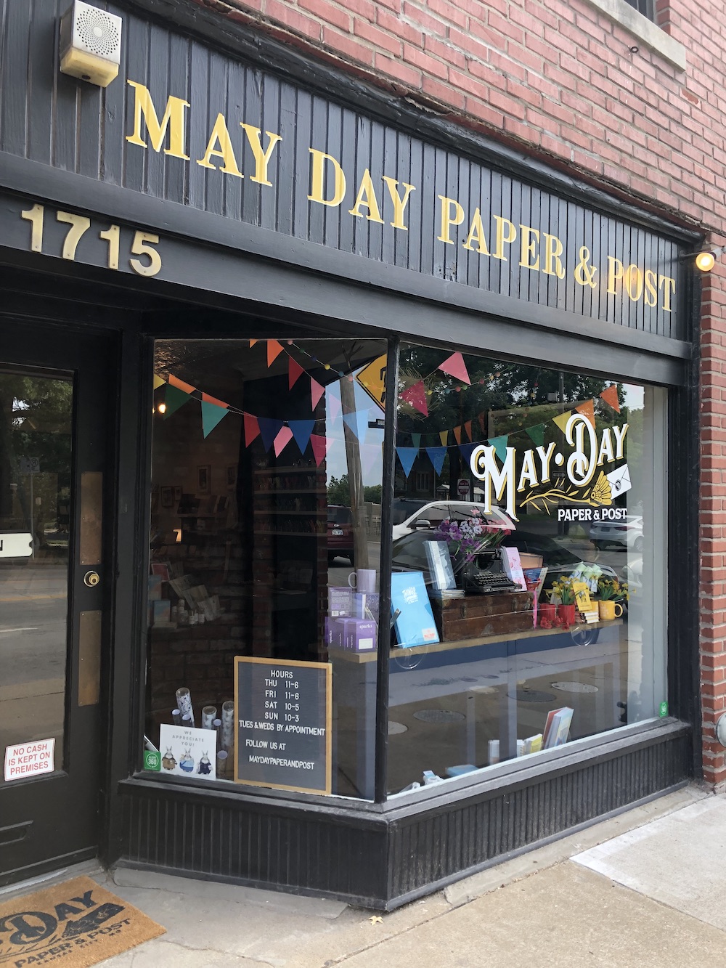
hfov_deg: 49.8
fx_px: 783
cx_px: 363
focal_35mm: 28
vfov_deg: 63.4
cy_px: 484
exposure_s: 1/161
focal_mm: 3.99
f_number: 1.8
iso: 20
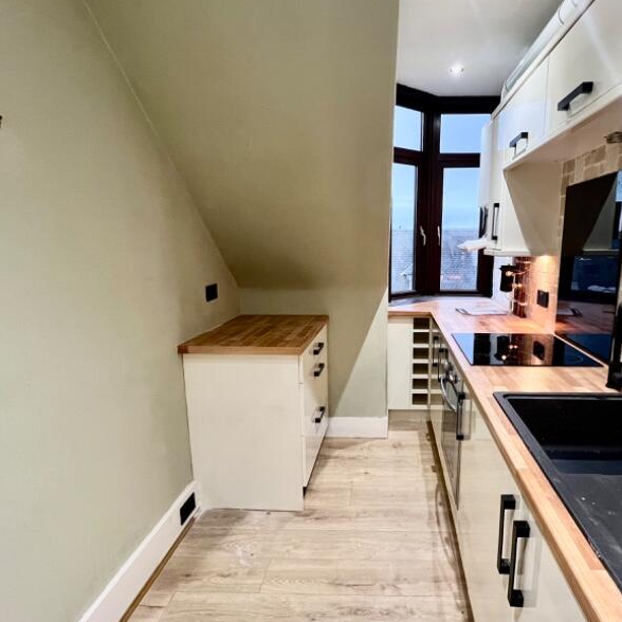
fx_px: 407
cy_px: 331
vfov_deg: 74.7
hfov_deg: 74.1
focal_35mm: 20
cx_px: 371
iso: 320
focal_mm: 1.57
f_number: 1.8
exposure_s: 1/50
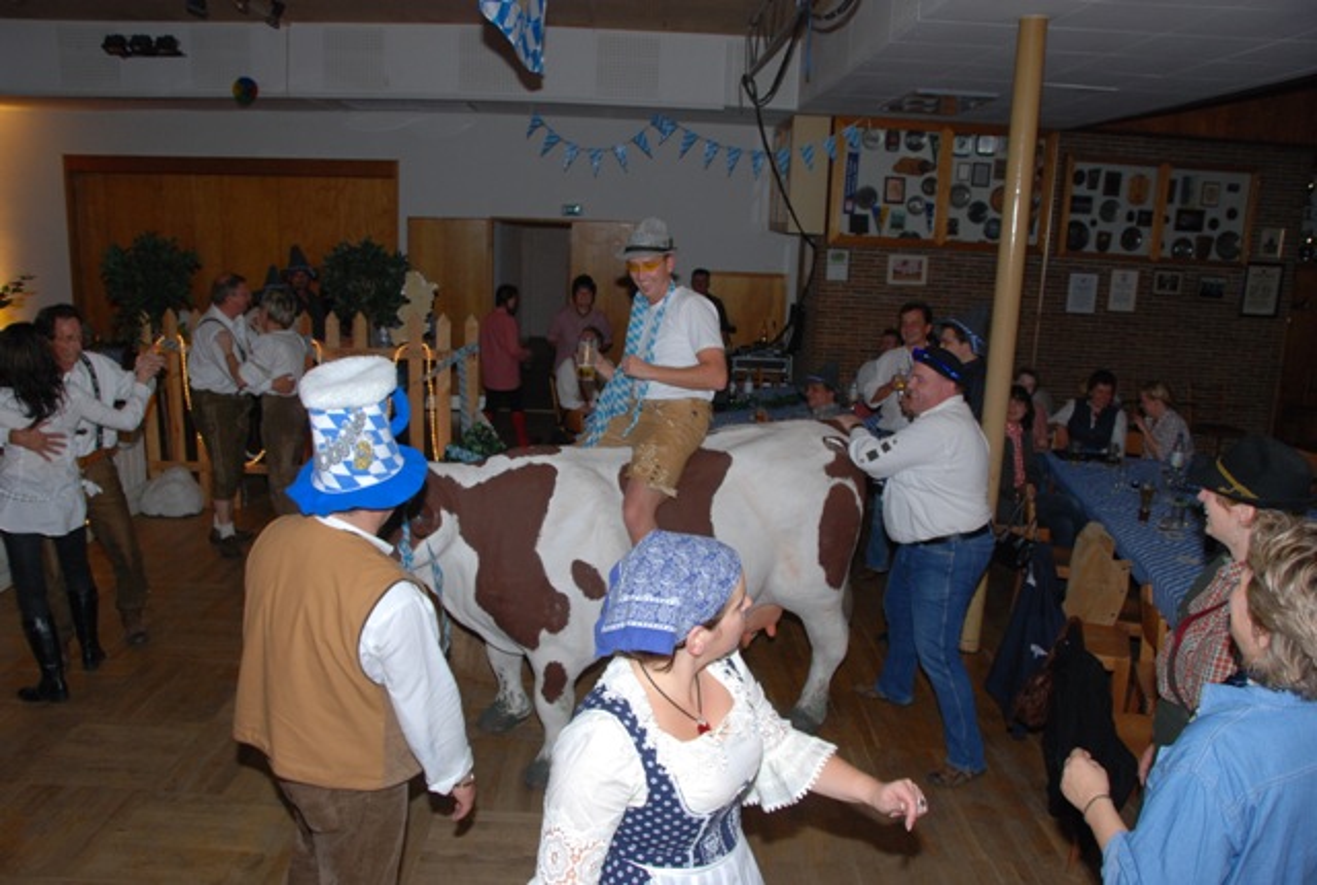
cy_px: 442
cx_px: 658
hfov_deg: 67.3
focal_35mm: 27
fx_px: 990
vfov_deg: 48.2
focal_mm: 18
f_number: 5.6
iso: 400
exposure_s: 1/60
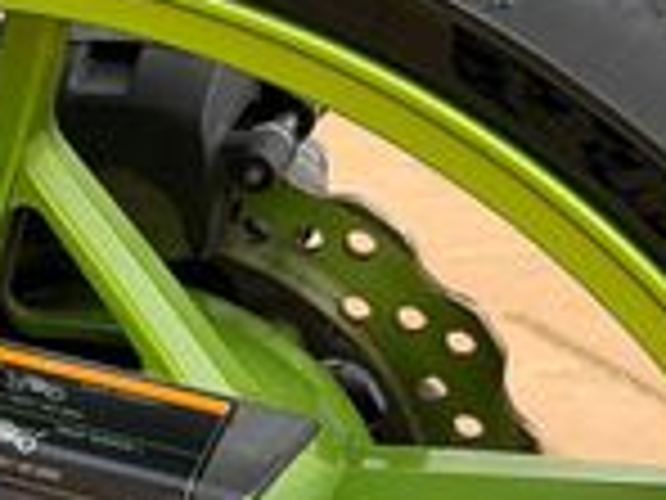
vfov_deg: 7.0
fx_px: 4002
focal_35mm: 208
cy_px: 743
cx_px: -423
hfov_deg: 9.2
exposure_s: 1/1100
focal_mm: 6.76
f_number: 1.78
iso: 80
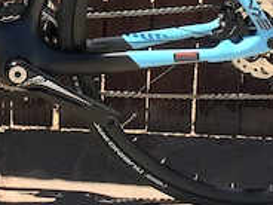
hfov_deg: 15.0
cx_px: -65
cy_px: -86
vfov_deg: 11.4
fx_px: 994
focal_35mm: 126
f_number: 2.2
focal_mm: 4.15
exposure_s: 1/506
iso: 25
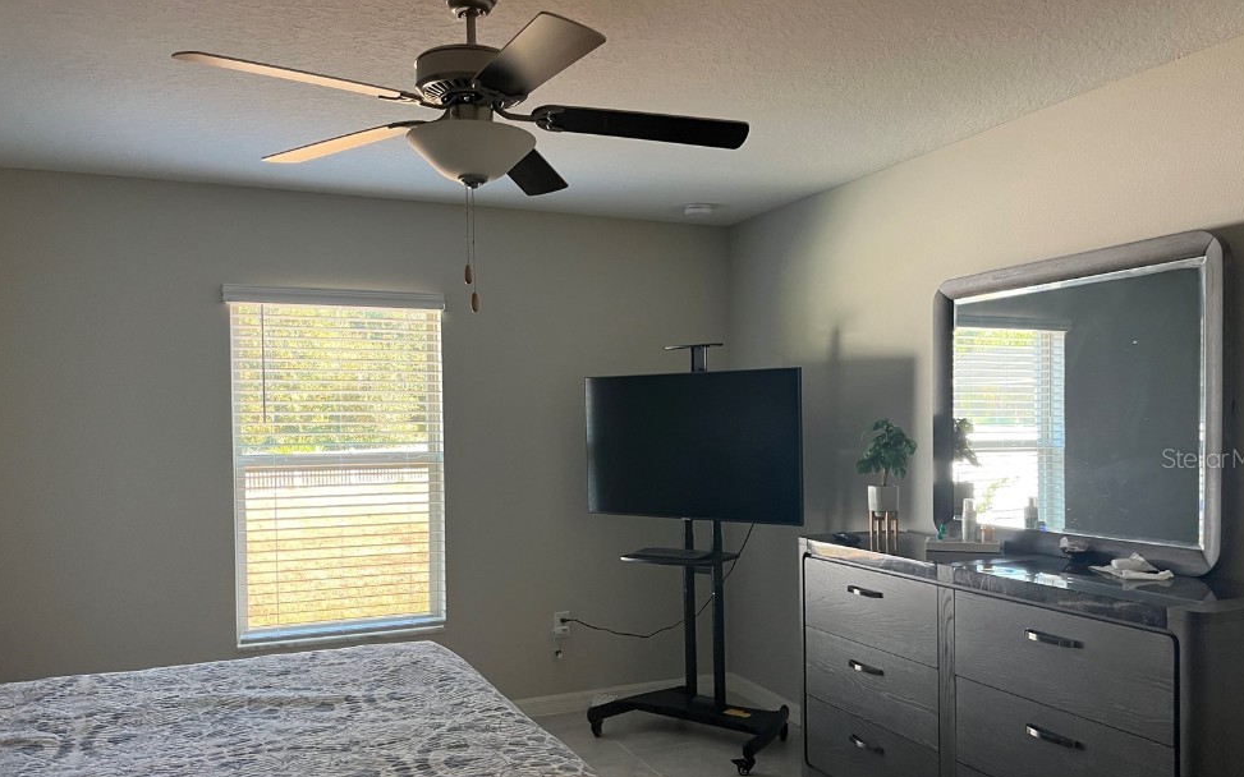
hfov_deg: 64.6
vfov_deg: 43.0
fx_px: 983
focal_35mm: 29
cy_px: 458
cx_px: 628
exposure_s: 1/83
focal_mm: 5.1
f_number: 1.6
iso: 125
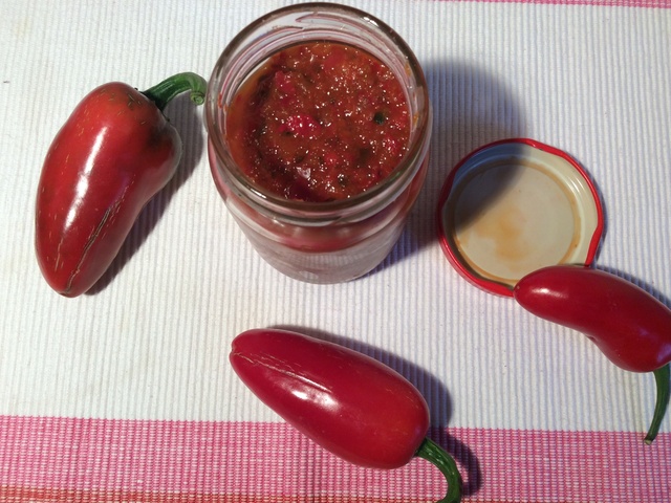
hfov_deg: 56.8
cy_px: 252
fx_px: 620
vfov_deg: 44.2
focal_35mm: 32
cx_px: 336
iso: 40
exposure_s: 1/50
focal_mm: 3.3
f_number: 2.4
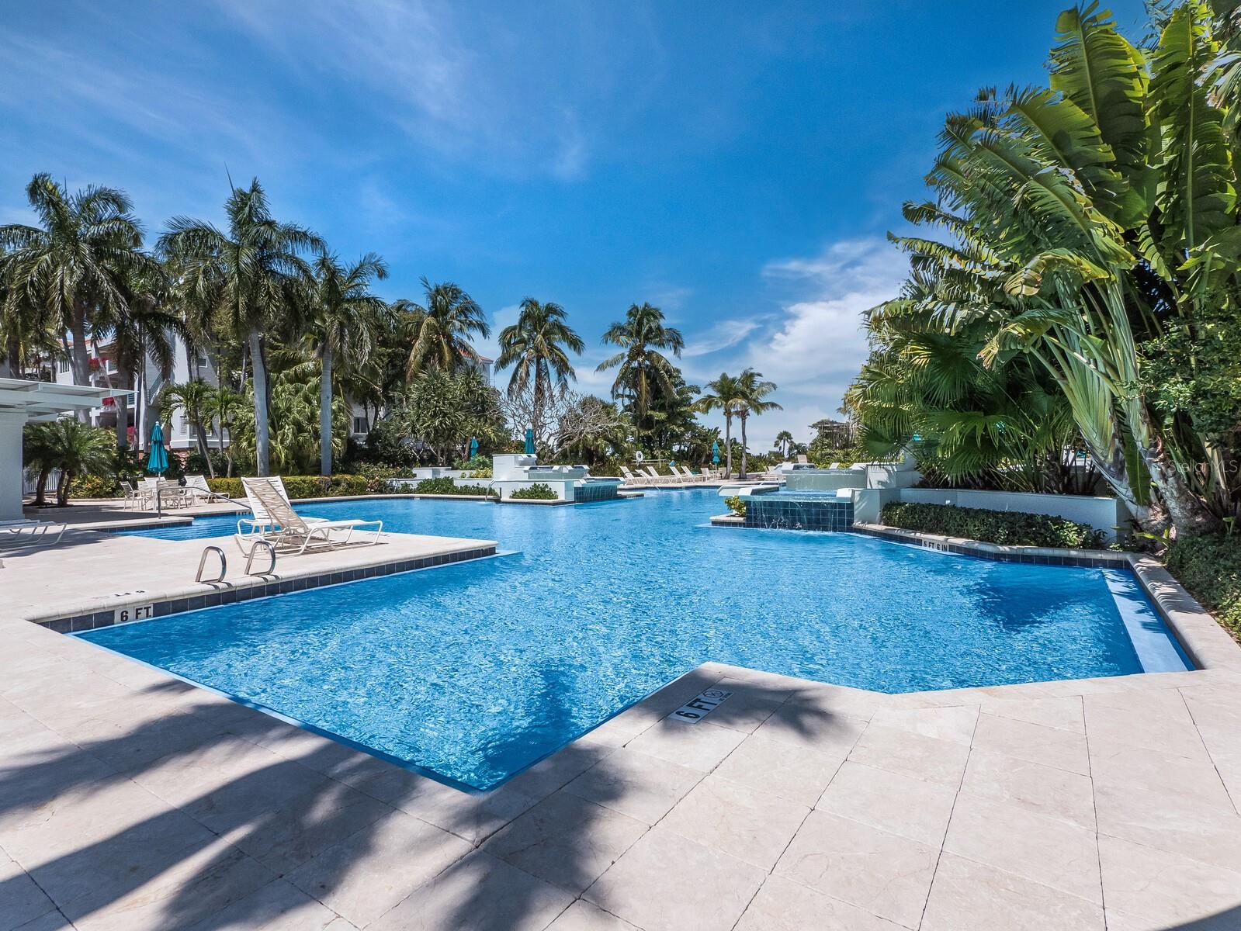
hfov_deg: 87.7
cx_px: 620
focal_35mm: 18
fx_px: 645
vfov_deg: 71.6
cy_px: 466
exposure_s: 1/2000
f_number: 8
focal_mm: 9
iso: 400
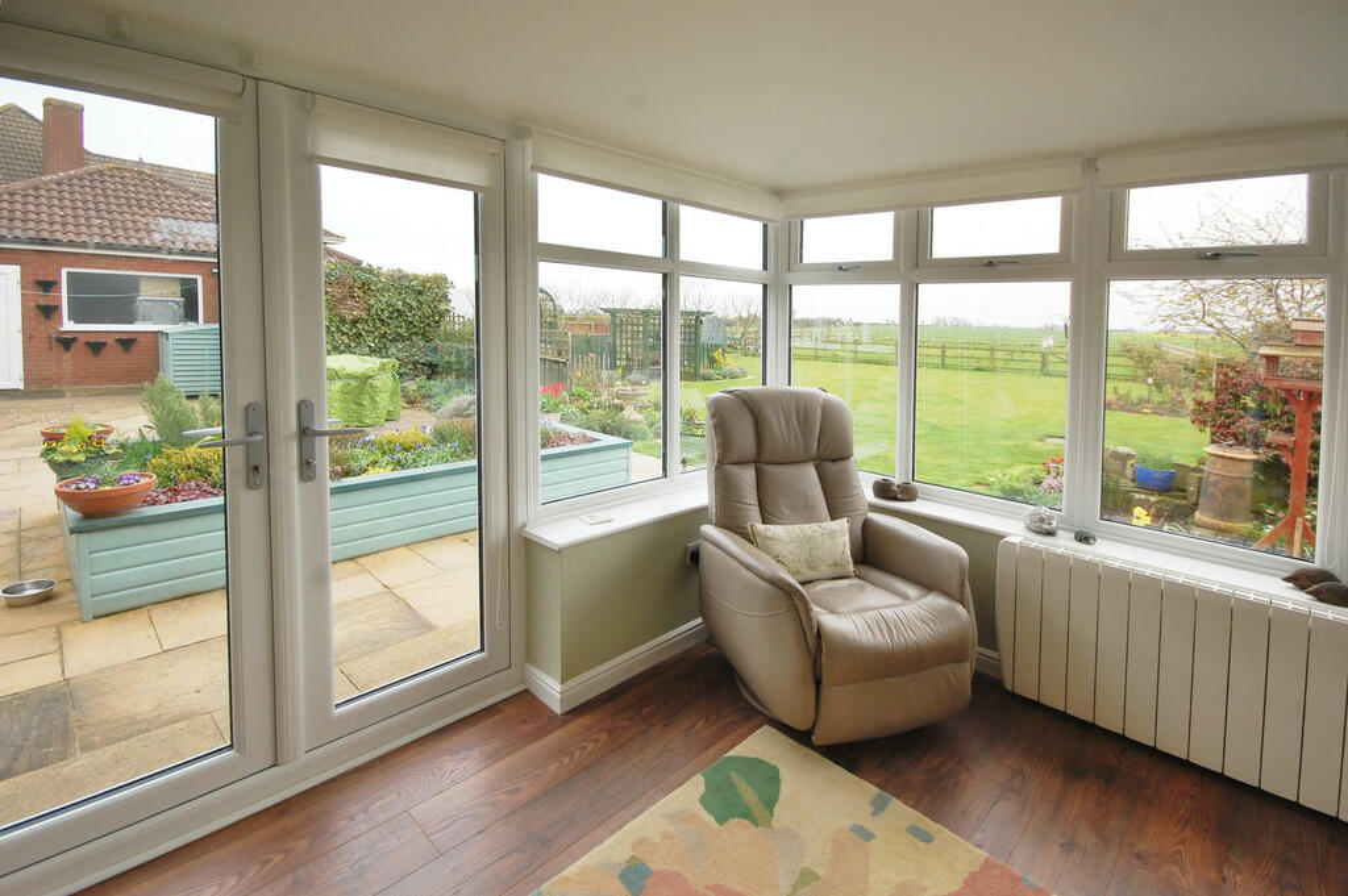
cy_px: 448
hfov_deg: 100.4
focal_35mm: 15
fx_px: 561
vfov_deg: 77.2
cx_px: 674
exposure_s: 1/160
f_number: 6.3
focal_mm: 10
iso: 200
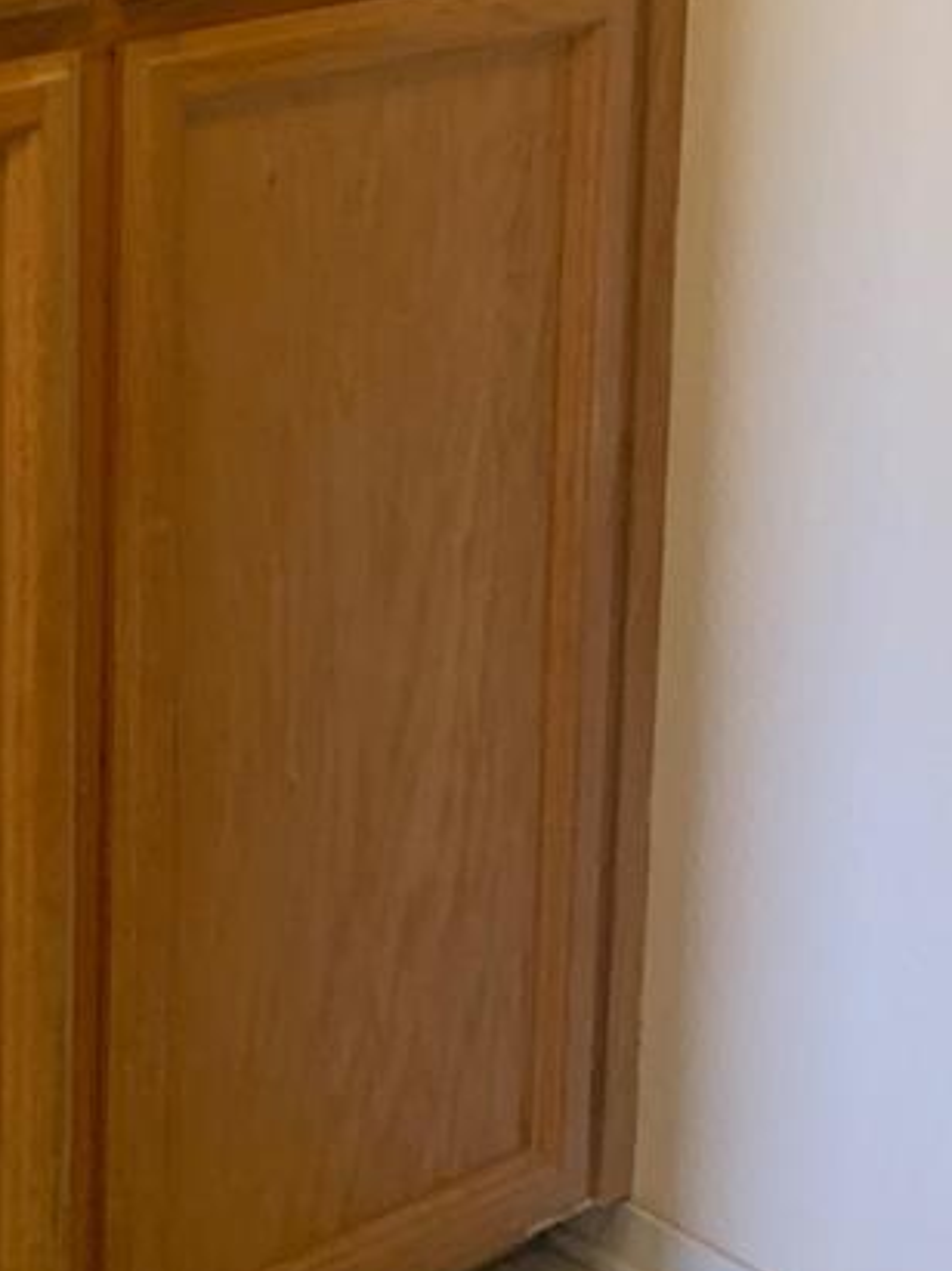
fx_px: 3485
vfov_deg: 19.7
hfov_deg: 14.7
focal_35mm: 95
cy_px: -173
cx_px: -351
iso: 250
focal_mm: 4.25
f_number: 1.8
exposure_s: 1/60
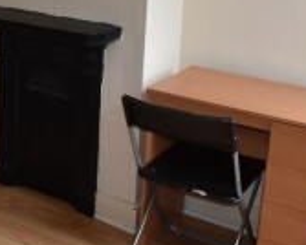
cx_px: 5
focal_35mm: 72
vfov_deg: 20.9
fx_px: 653
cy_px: 32
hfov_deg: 25.2
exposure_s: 1/125
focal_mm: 18
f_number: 5.6
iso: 640
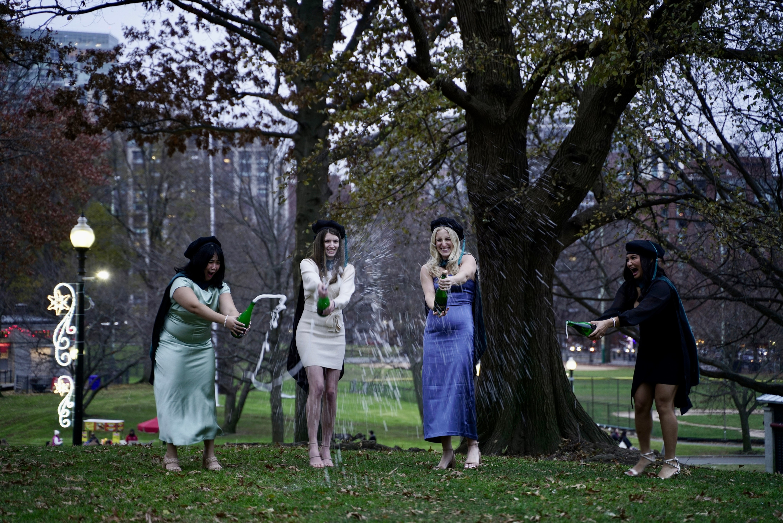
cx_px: 392
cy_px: 262
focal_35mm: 75
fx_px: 1632
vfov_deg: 18.2
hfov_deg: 27.0
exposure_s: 1/60
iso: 500
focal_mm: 75
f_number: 2.8
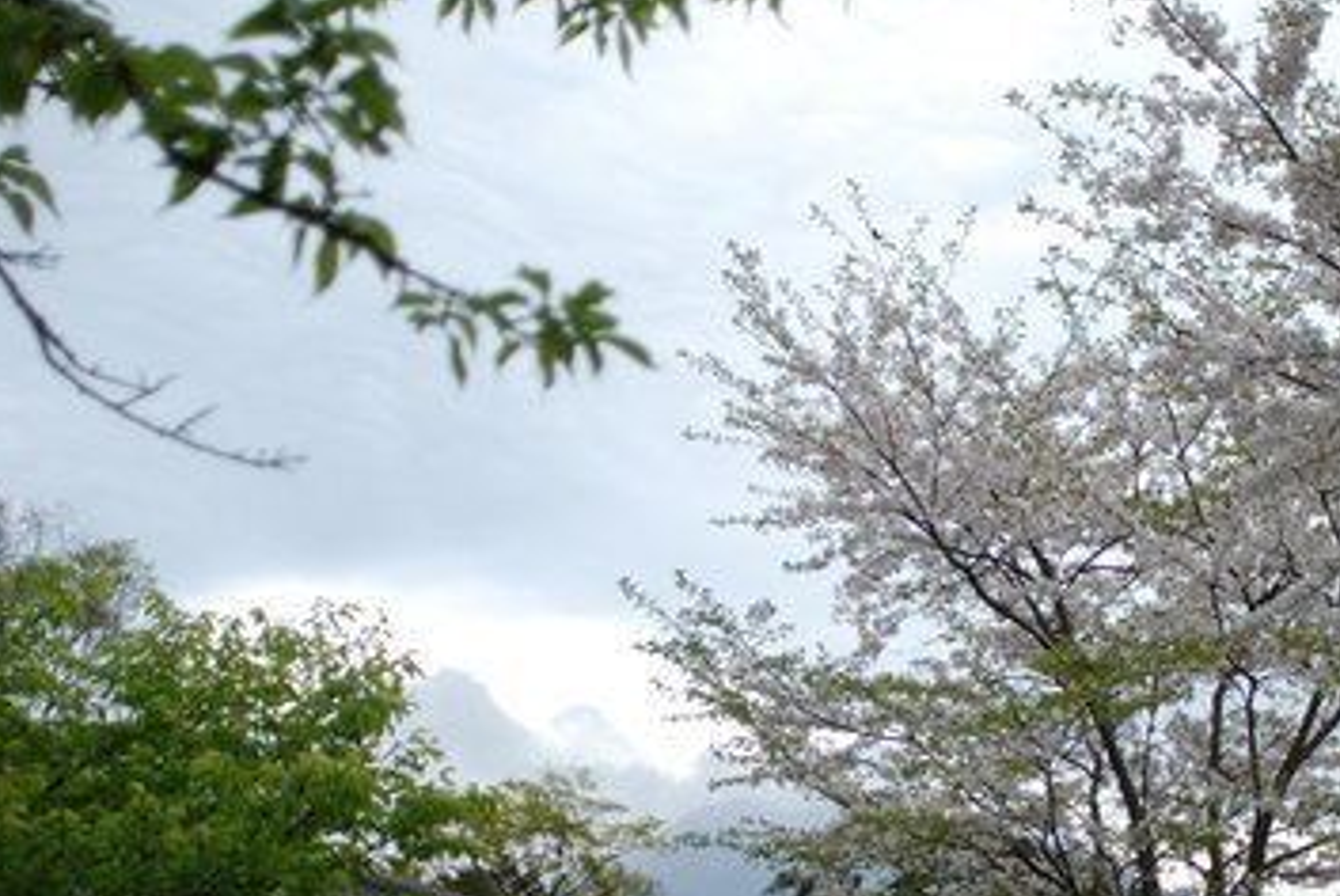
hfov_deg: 38.3
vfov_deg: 26.4
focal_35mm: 51
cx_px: 926
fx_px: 1900
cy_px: 594
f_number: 1.8
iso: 160
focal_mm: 24
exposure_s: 1/1000
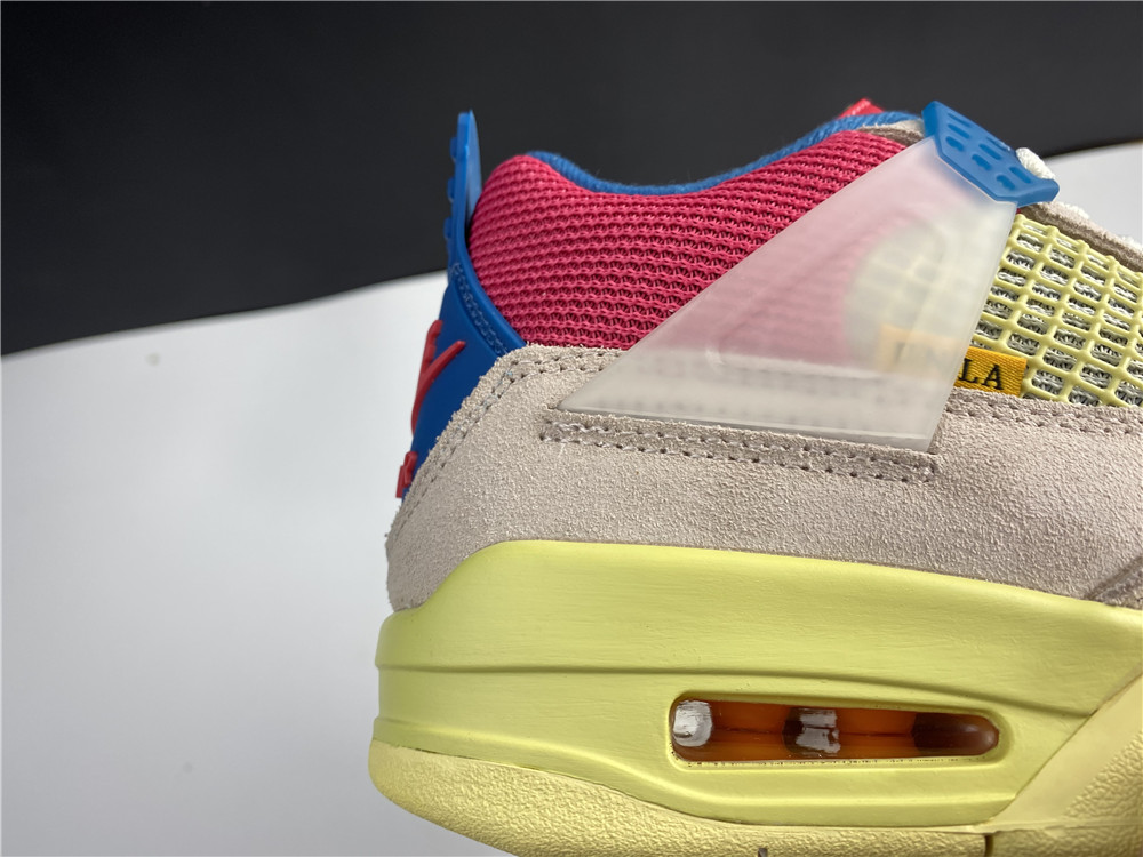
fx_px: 859
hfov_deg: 67.3
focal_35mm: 26
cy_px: 428
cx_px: 572
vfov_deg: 53.1
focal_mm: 4.25
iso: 40
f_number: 1.8
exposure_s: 1/100
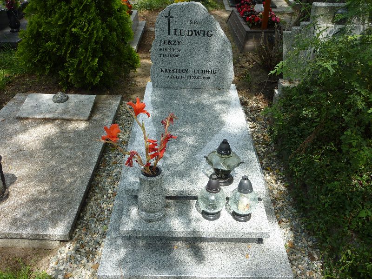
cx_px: 186
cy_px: 140
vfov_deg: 40.7
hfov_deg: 52.6
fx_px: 376
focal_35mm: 35
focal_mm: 5.7
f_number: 4
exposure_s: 1/250
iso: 80
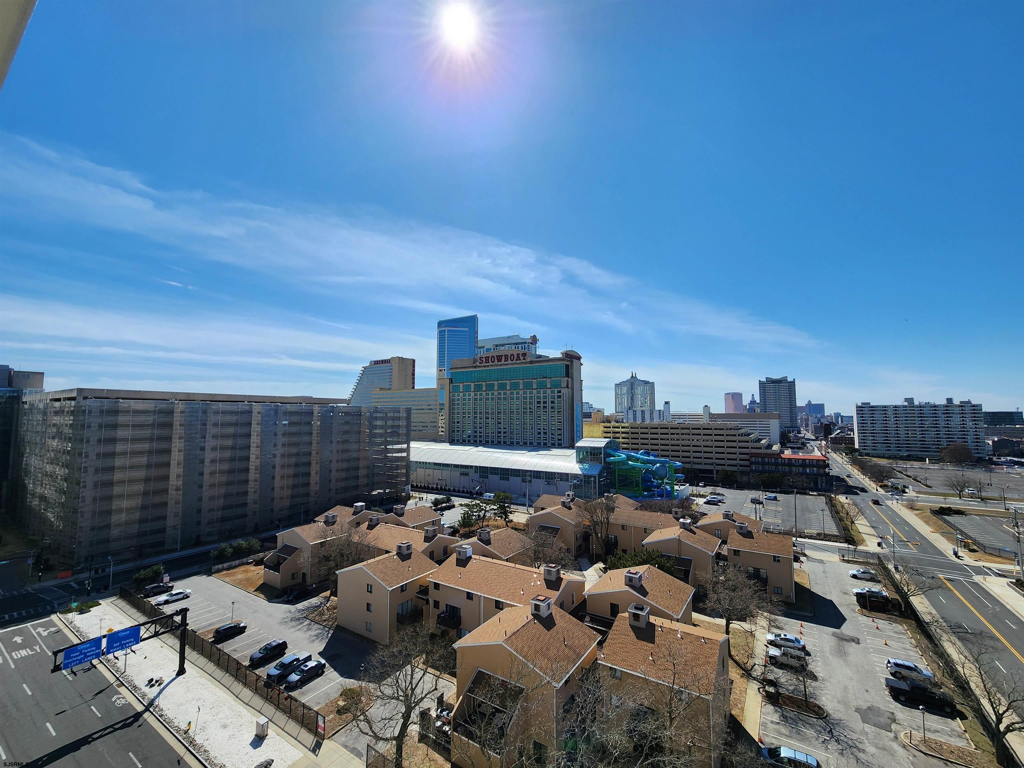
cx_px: 512
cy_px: 384
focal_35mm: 13
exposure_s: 1/3521
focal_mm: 2.2
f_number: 2.2
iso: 50
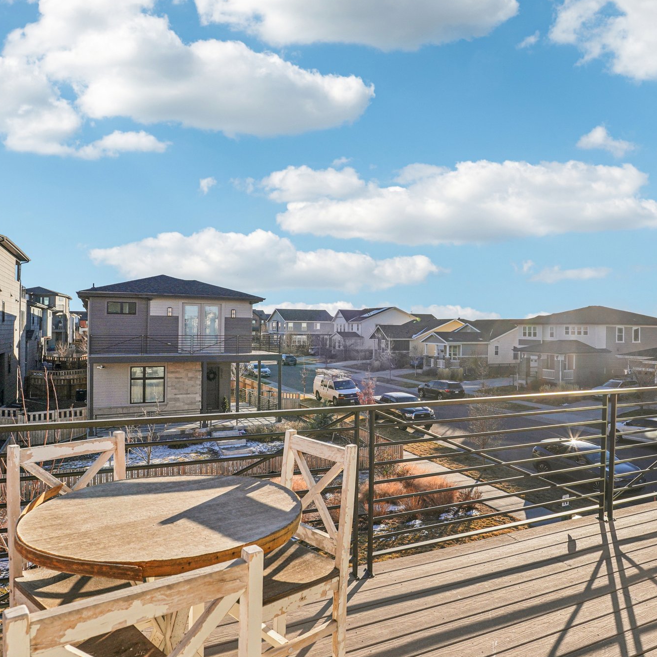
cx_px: 383
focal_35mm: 22
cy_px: 334
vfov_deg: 70.5
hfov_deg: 70.0
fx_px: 465
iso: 100
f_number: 8
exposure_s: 1/500
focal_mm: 11
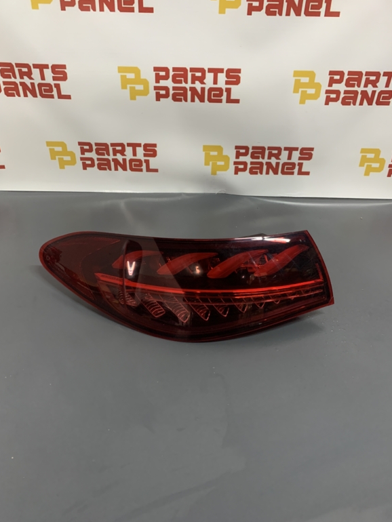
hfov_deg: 51.4
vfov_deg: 65.3
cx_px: 191
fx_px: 407
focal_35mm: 27
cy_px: 261
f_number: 1.8
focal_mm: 4.25
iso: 400
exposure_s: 1/40
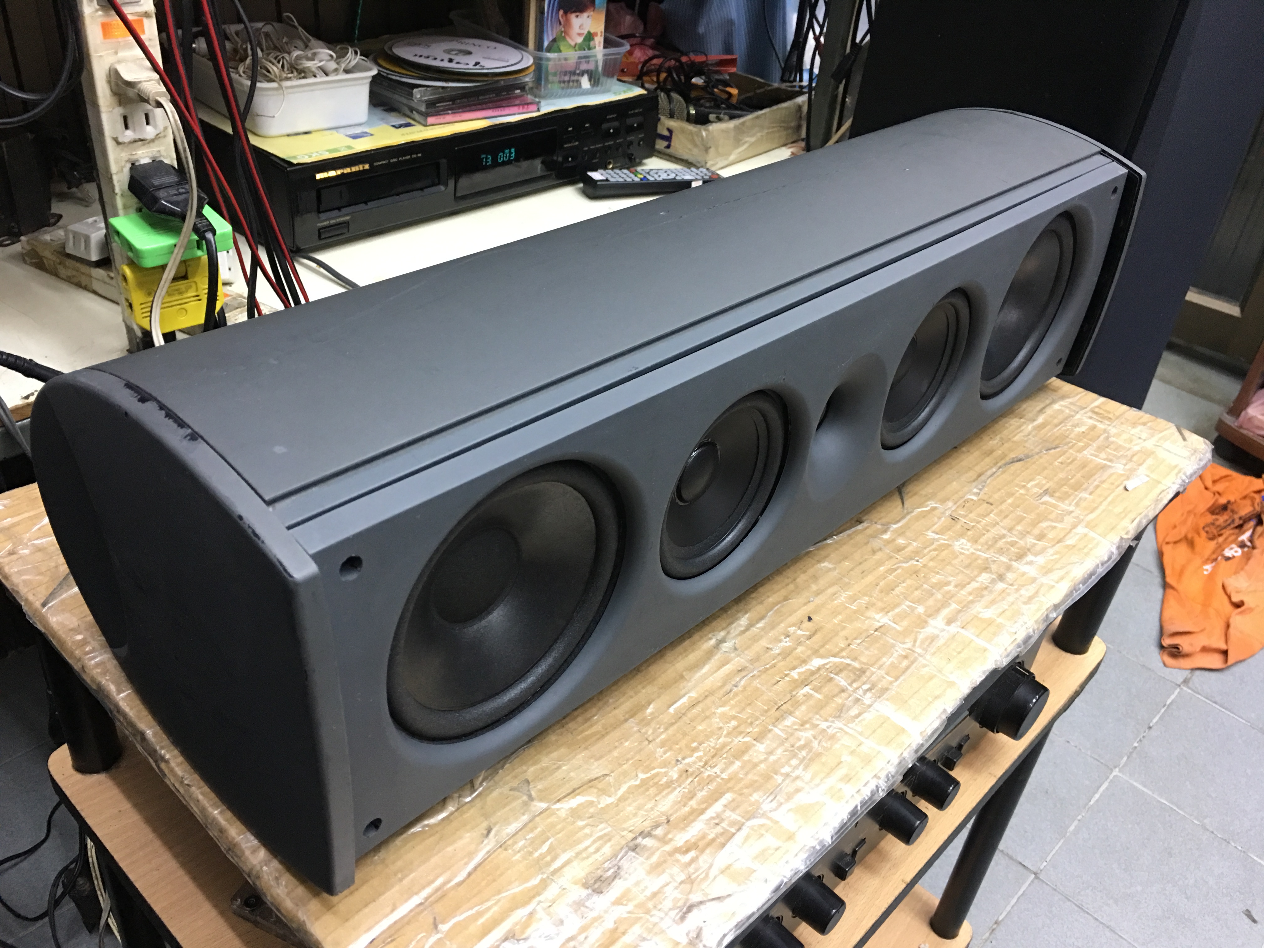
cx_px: 632
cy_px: 474
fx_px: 1059
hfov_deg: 61.7
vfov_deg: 48.2
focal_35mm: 29
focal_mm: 4.15
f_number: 2.2
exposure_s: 1/17
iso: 100
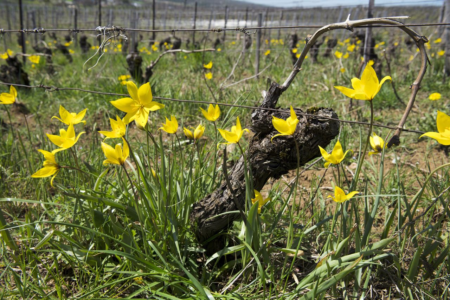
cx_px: 225
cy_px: 150
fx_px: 400
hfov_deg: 58.7
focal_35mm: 32
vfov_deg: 41.1
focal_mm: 32
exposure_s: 1/400
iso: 200
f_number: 8
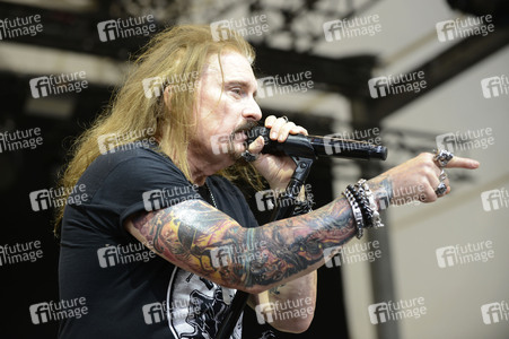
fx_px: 1554
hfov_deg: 18.6
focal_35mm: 110
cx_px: 254
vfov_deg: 12.4
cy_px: 170
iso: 1000
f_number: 4.5
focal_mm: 110
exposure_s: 1/640
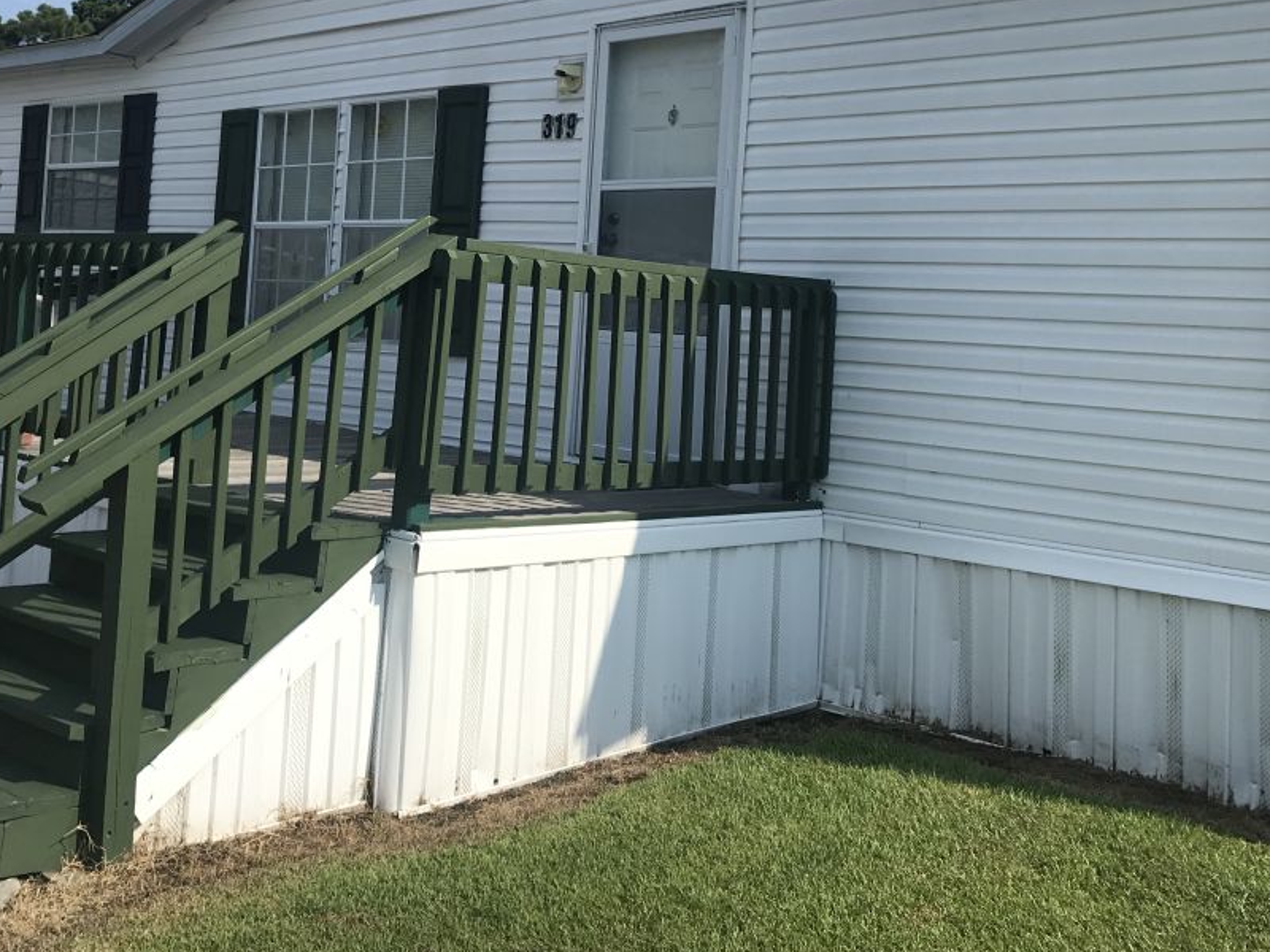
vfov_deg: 33.9
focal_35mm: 42
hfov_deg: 44.7
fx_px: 1541
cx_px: 572
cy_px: 290
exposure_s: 1/2591
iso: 20
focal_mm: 3.99
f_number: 1.8
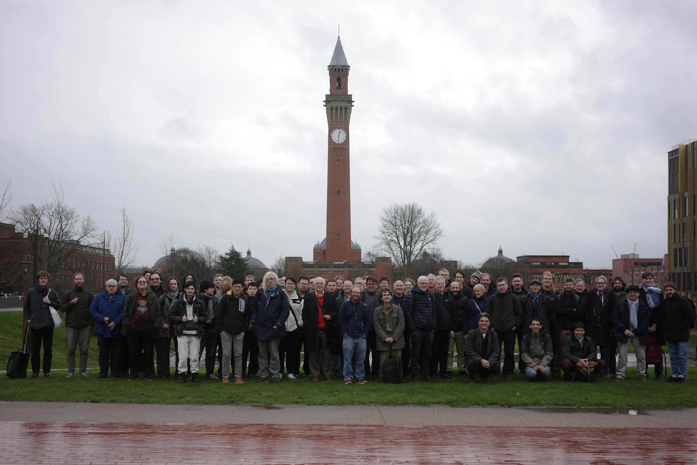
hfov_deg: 48.5
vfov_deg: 33.4
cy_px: 232
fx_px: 774
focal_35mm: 40
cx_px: 348
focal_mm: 26
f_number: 3.5
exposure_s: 1/800
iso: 500
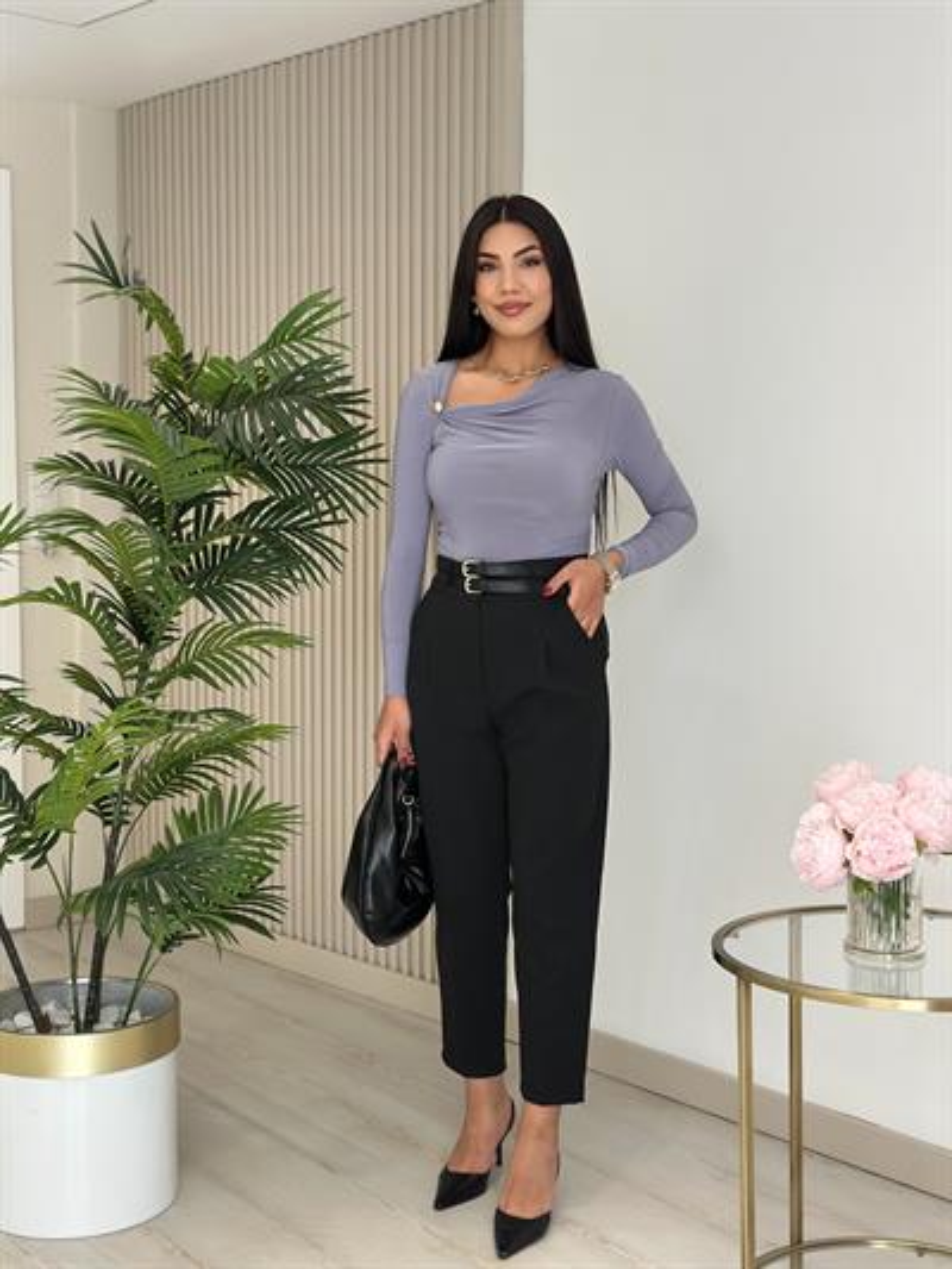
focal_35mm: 48
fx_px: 1759
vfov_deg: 39.6
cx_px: 476
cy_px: 634
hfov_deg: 30.3
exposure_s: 1/386
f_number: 1.78
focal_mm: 6.86
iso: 80
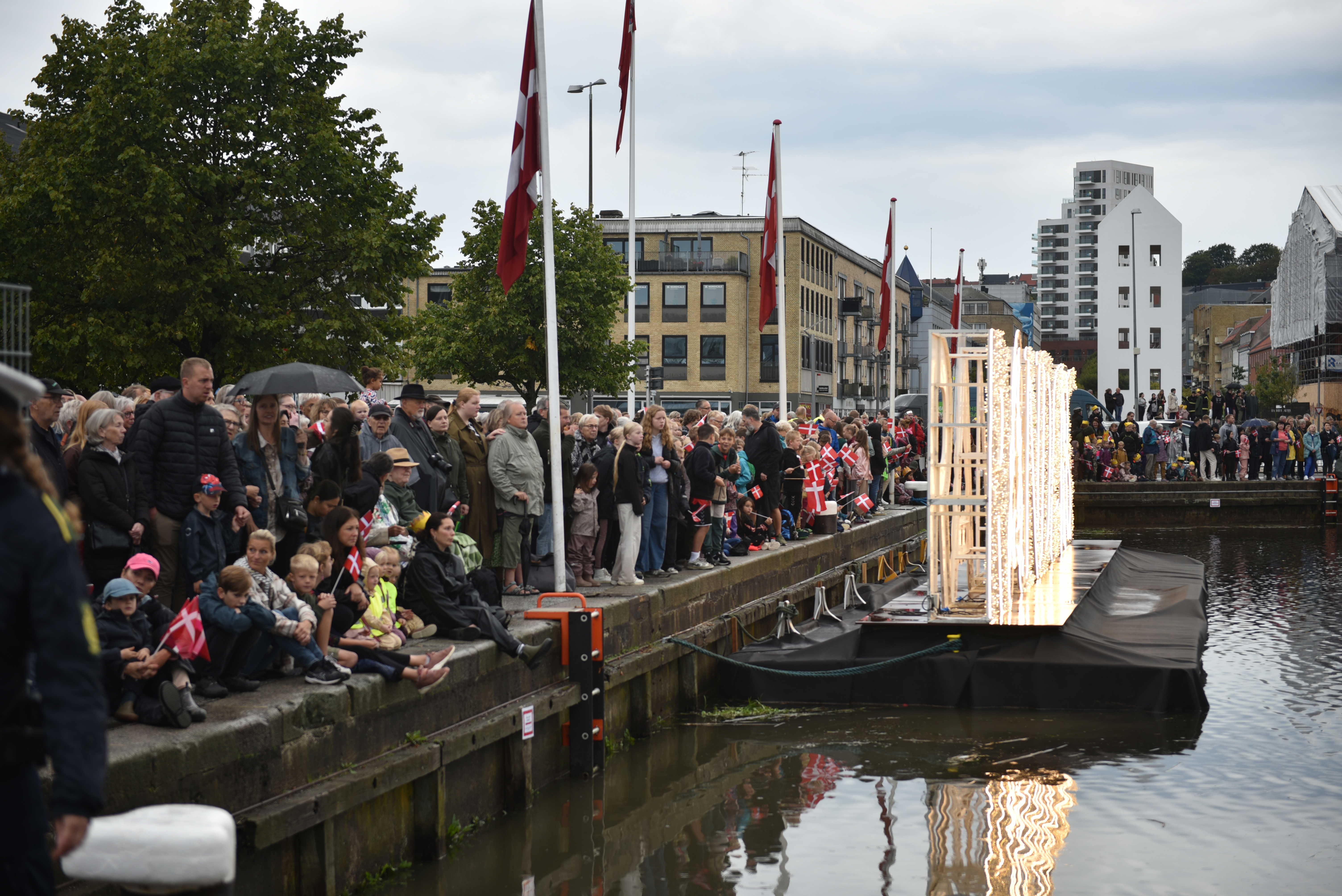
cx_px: 671
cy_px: 448
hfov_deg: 28.8
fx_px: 2610
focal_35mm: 70
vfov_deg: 19.5
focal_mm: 70
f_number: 2.8
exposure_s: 1/250
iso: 100
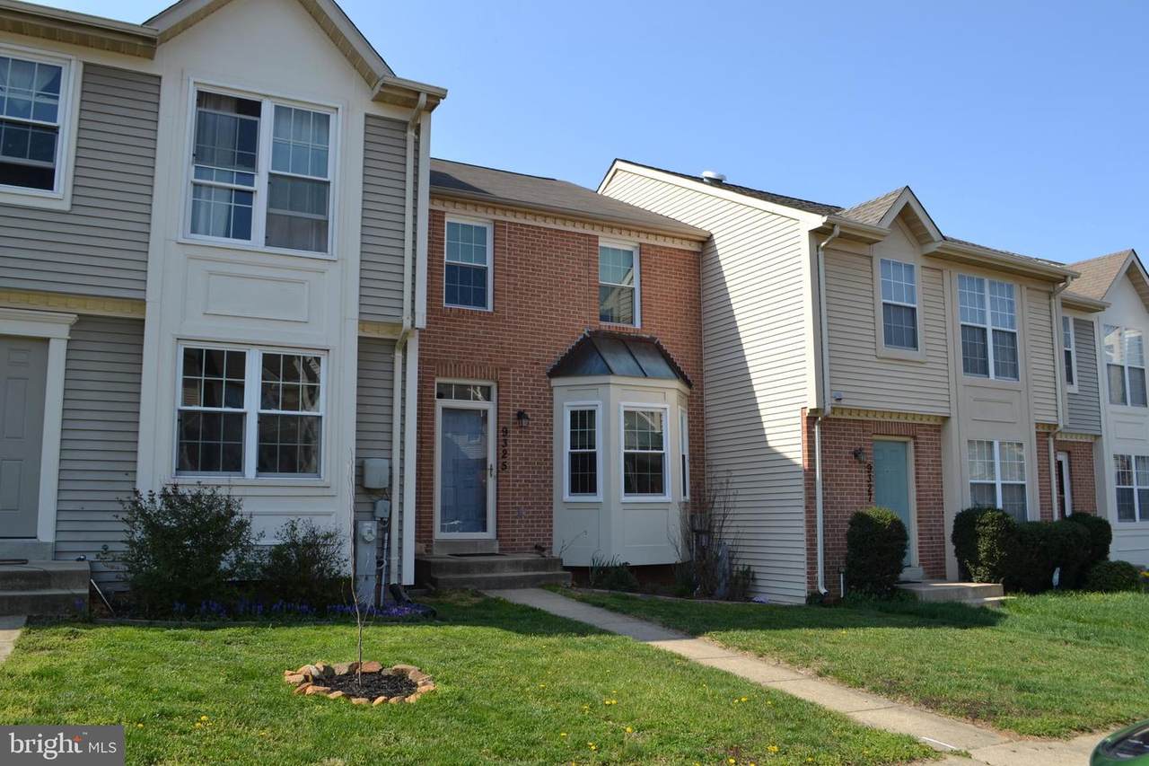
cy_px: 383
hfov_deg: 67.4
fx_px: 862
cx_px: 574
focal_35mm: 27
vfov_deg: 47.9
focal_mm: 18
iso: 100
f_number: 7.1
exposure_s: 1/200
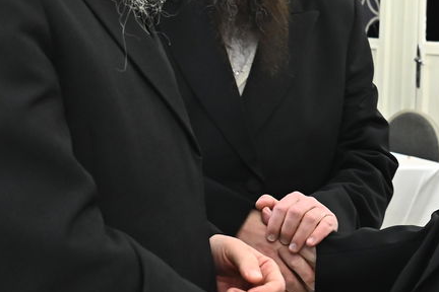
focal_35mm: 94
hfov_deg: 21.5
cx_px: 333
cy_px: 0
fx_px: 1146
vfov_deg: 14.3
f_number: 4.5
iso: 3200
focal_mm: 29
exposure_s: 1/200
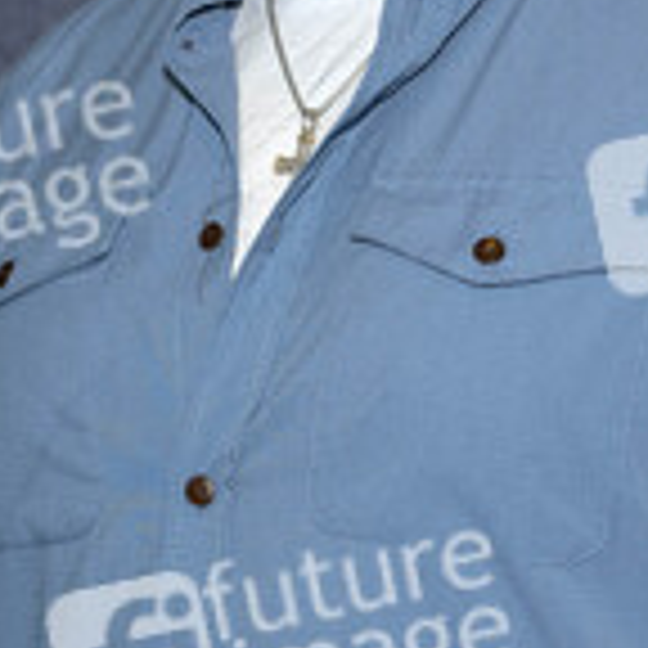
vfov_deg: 10.6
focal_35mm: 163
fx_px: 3452
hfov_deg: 10.7
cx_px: 410
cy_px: -36
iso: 800
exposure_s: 1/200
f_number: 5.6
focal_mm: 69
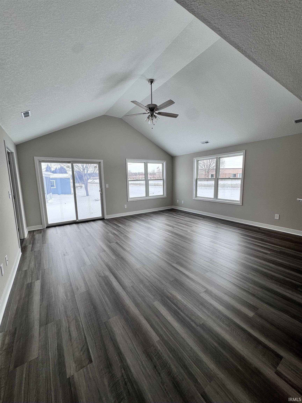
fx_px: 163
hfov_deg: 85.7
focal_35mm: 14
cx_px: 151
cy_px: 202
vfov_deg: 102.1
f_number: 2.2
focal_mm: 2.22
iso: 40
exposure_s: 1/294
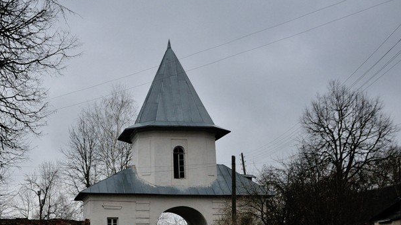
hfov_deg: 36.4
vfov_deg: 21.2
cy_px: 177
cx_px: 105
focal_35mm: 56
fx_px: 595
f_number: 6.3
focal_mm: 24
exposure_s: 1/500
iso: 400
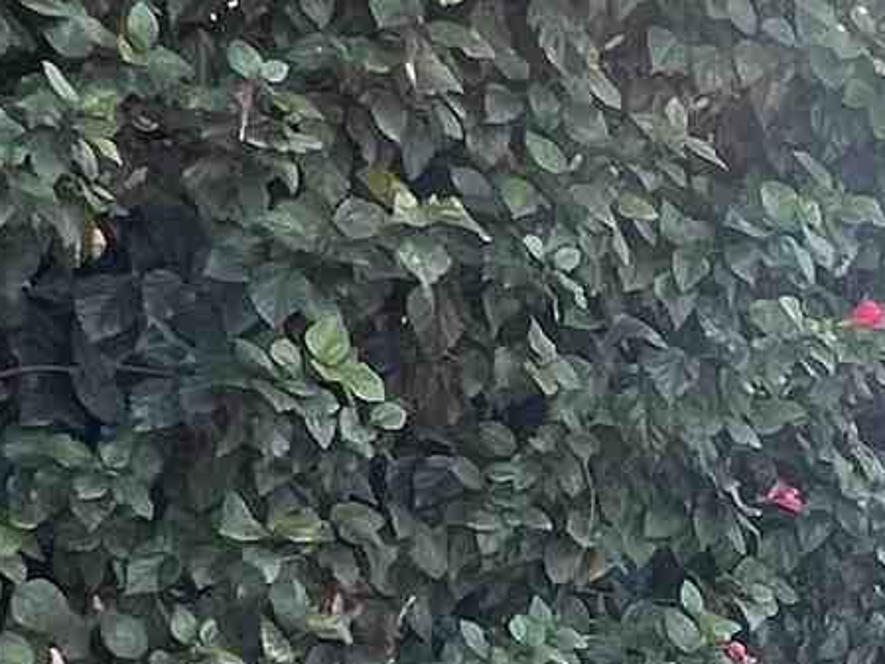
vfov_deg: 15.5
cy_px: 962
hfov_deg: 19.0
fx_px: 2276
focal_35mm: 89
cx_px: 1378
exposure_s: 1/155
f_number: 1.8
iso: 32
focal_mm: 1.57
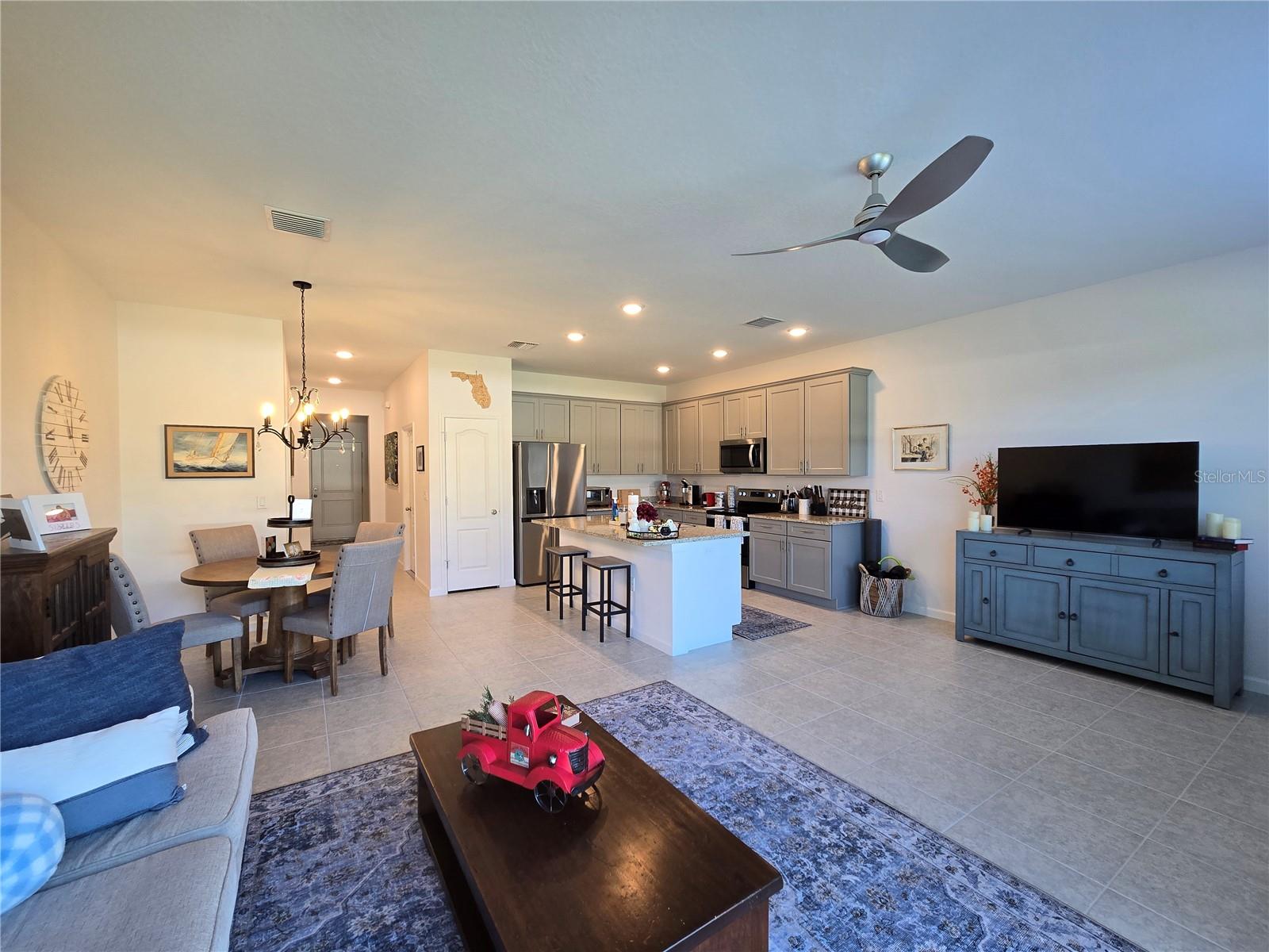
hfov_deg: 106.2
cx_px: 634
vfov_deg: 89.9
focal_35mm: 13
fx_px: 477
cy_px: 476
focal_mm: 2.2
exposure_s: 1/60
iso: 100
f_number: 2.2
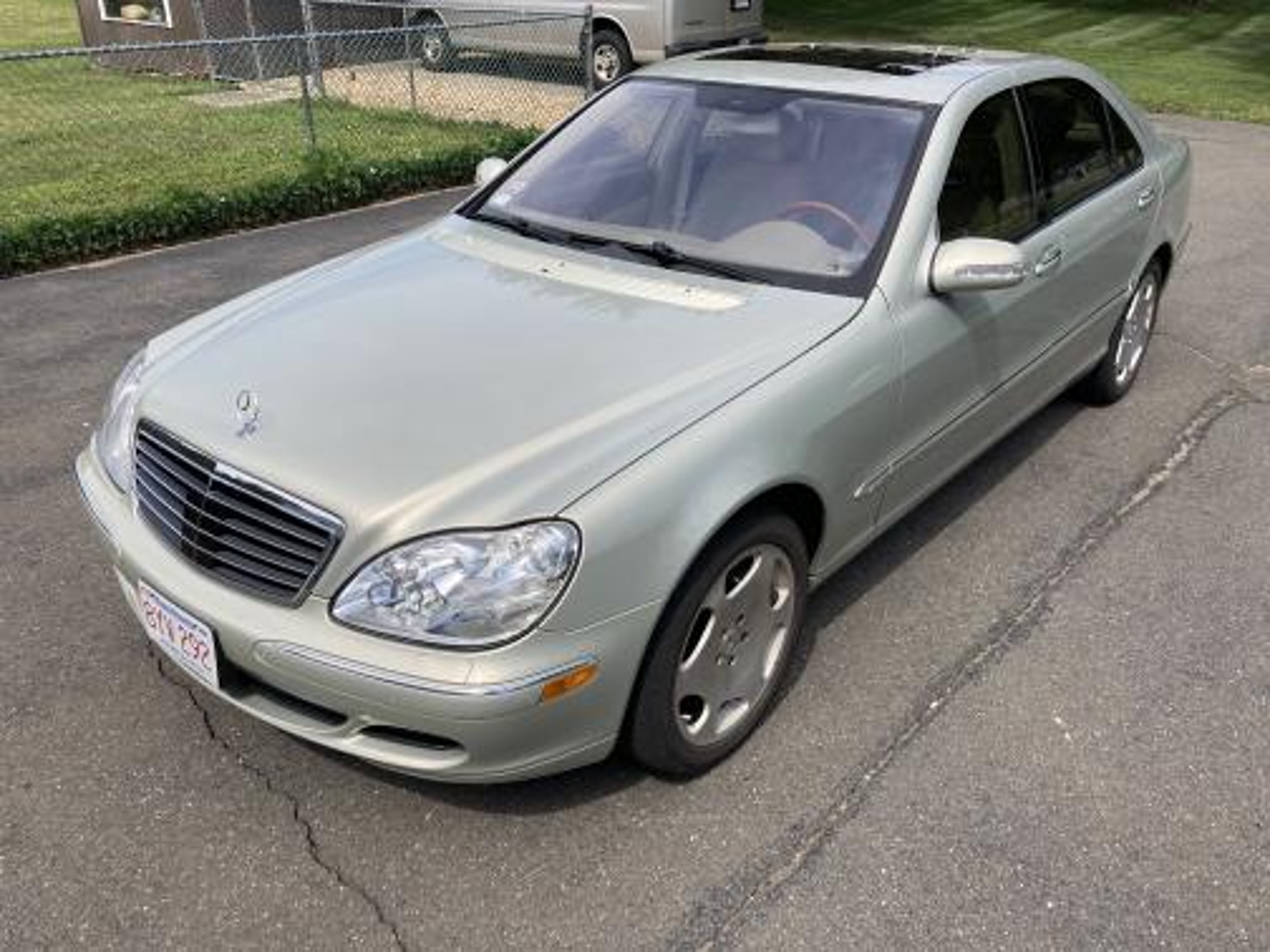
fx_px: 1027
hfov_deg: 63.4
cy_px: 476
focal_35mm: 28
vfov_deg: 49.7
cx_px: 635
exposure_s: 1/1779
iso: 20
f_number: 1.8
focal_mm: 3.99
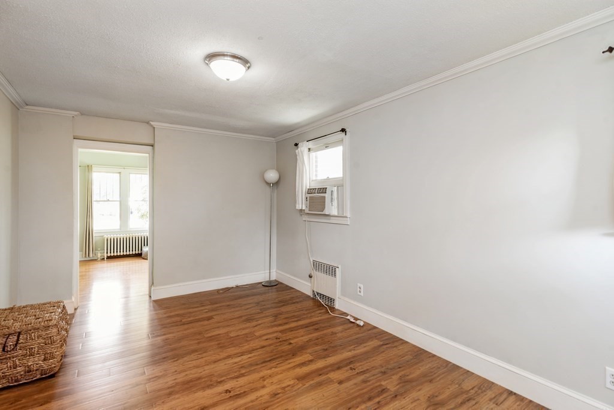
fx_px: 290
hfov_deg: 93.2
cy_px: 205
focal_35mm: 17
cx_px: 307
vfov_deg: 70.5
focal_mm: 17
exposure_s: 1/3
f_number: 8
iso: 250
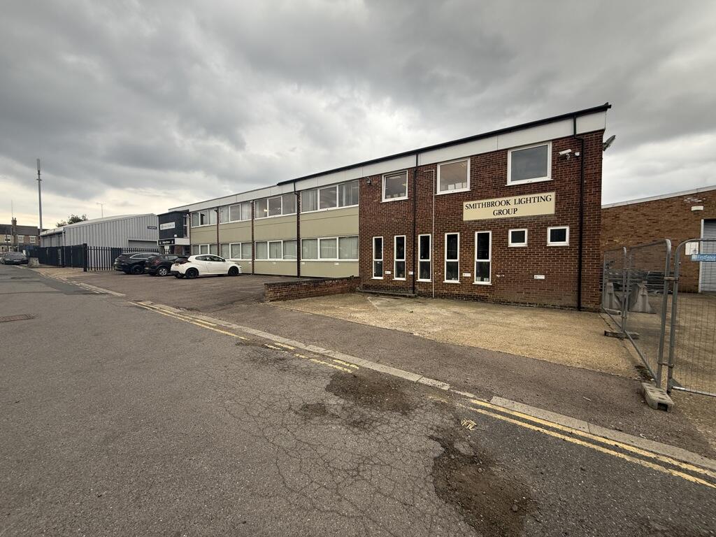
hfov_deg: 102.1
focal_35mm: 14
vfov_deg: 85.7
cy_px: 268
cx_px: 358
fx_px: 290
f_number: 2.2
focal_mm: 2.22
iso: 50
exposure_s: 1/99
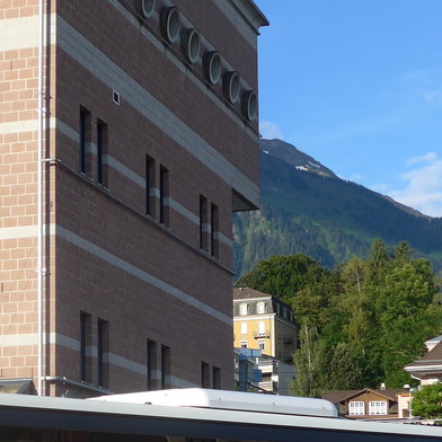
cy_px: 382
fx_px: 1604
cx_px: 188
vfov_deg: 15.5
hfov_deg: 15.7
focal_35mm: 111
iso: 80
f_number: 2.8
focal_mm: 8.4
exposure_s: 1/1000
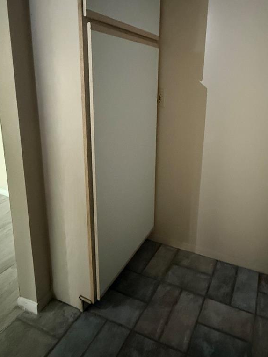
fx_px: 227
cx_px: 205
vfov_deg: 74.3
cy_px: 123
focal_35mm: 22
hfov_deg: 57.6
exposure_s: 1/30
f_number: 2.2
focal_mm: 2.22
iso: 1600
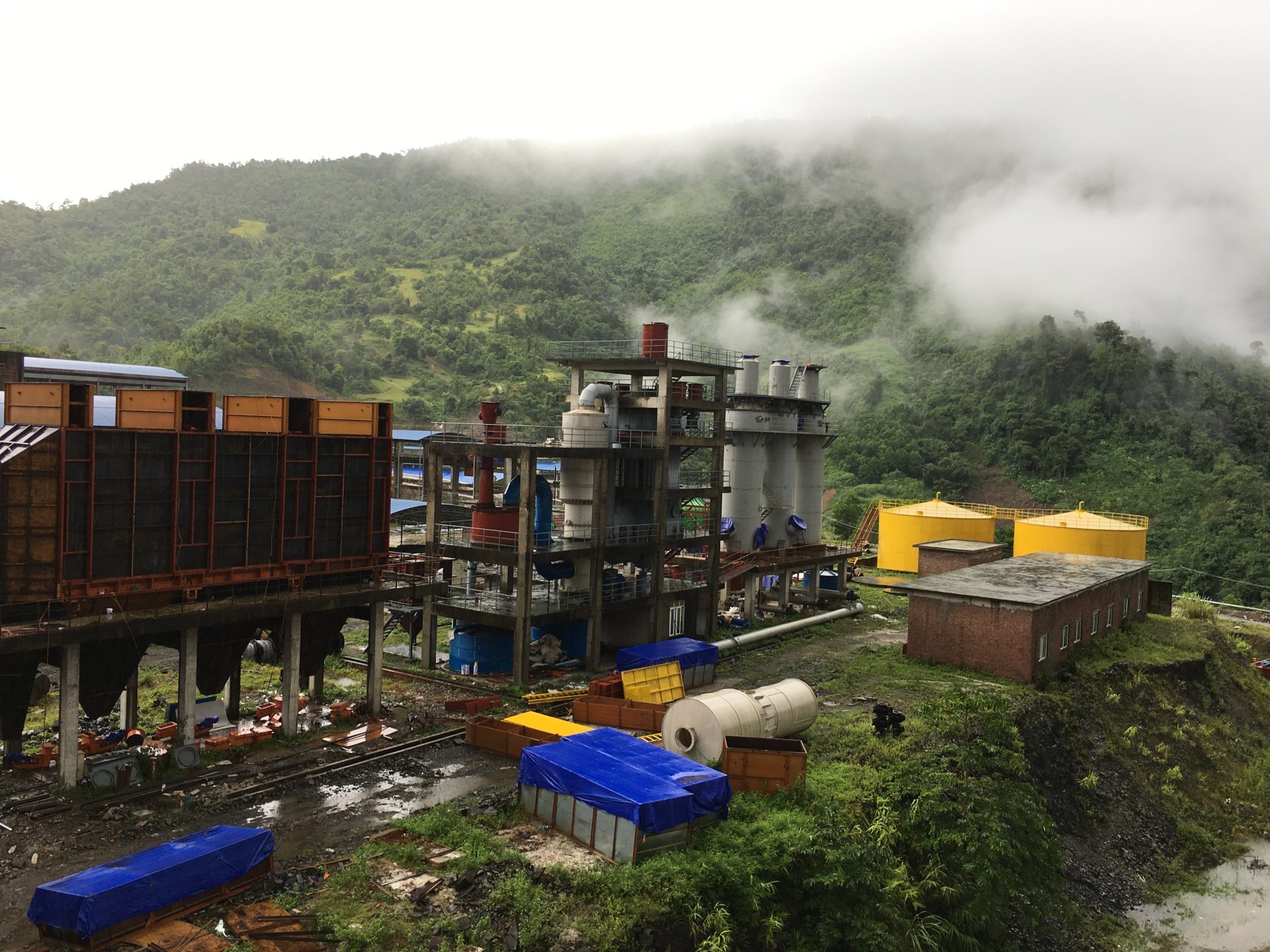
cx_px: 635
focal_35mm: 29
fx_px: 1064
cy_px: 476
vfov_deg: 48.2
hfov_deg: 61.7
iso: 25
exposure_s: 1/50
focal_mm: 4.15
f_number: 2.2
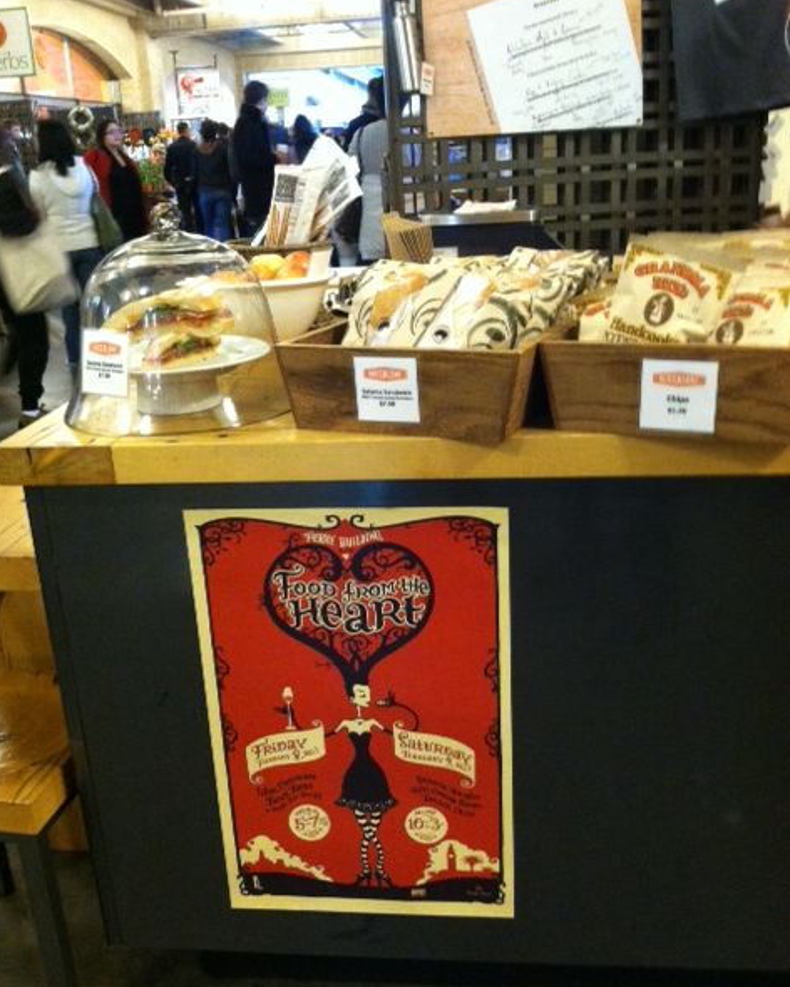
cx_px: 393
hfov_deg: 40.1
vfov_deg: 49.1
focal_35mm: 37
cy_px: 519
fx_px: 1081
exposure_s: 1/15
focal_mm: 3.85
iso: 500
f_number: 2.8
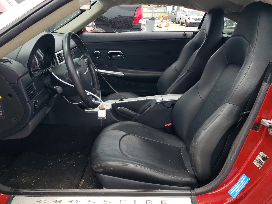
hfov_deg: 55.4
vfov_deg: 42.9
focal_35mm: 33
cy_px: 107
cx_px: 140
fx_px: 259
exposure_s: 1/667
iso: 50
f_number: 1.5
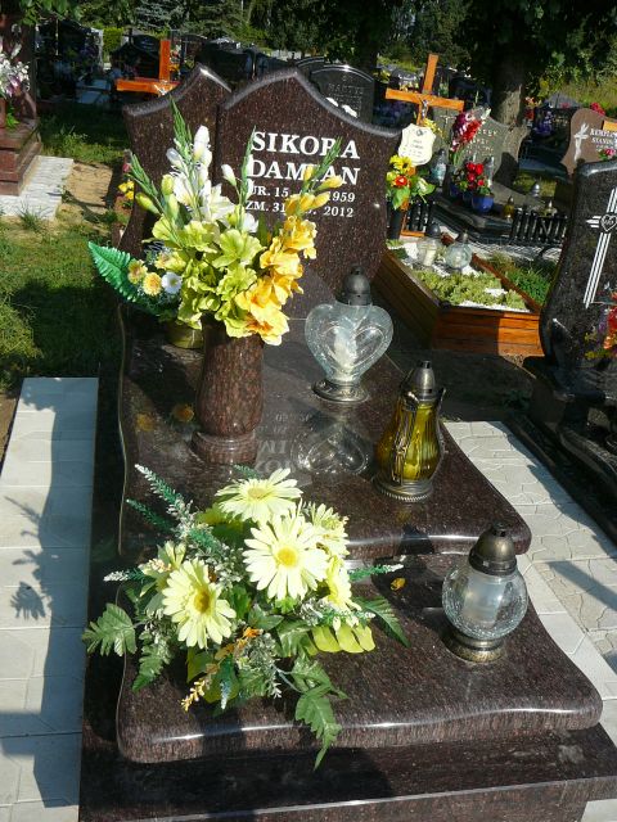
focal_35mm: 35
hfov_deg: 40.7
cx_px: 308
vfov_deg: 52.6
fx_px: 832
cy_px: 411
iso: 80
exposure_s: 1/500
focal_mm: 5.2
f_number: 5
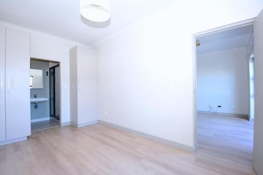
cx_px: 132
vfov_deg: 77.3
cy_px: 88
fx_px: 110
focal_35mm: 15
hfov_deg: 100.4
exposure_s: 1/200
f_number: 5.6
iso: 1600
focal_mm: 10
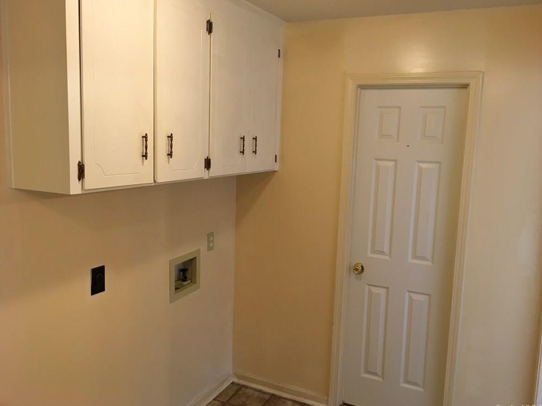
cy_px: 203
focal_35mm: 30
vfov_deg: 46.8
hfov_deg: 60.0
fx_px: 470
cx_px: 278
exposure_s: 1/30
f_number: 2.2
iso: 64
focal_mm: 4.15
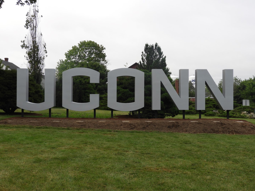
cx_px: 128
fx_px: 405
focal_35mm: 55
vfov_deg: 26.6
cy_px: 96
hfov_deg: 34.9
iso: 100
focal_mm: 9.9
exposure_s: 1/250
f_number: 4
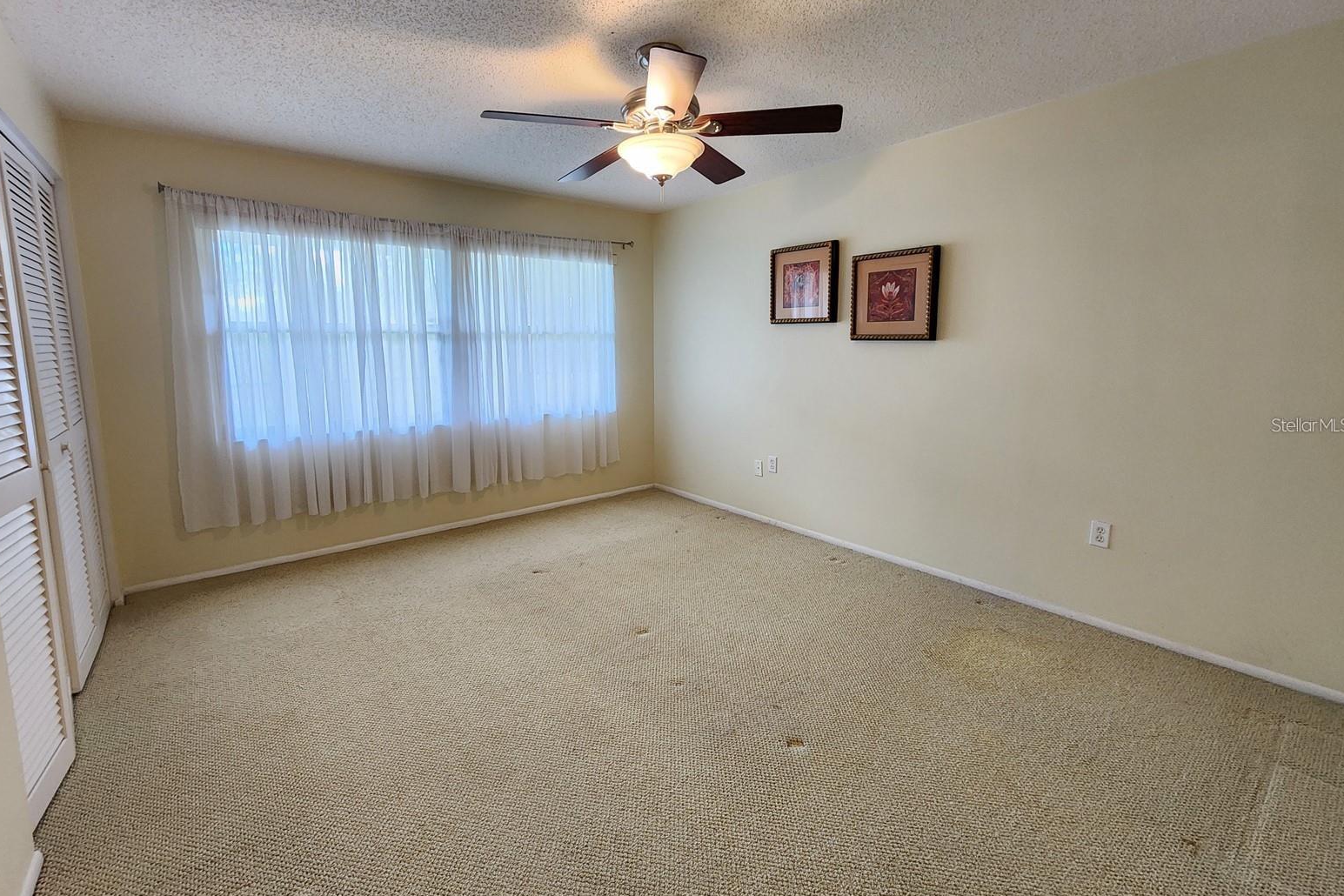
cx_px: 658
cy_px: 425
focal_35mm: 14
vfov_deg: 81.1
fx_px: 523
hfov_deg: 104.2
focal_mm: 2.2
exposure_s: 1/30
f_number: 2.2
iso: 400
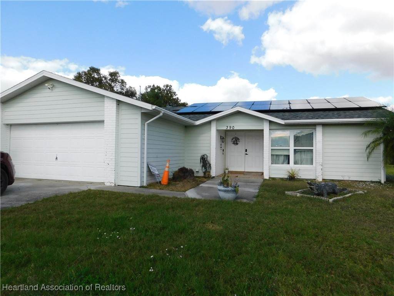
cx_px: 197
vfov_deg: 58.9
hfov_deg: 73.9
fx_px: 262
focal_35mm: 23
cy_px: 148
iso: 125
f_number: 3
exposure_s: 1/1250
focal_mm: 4
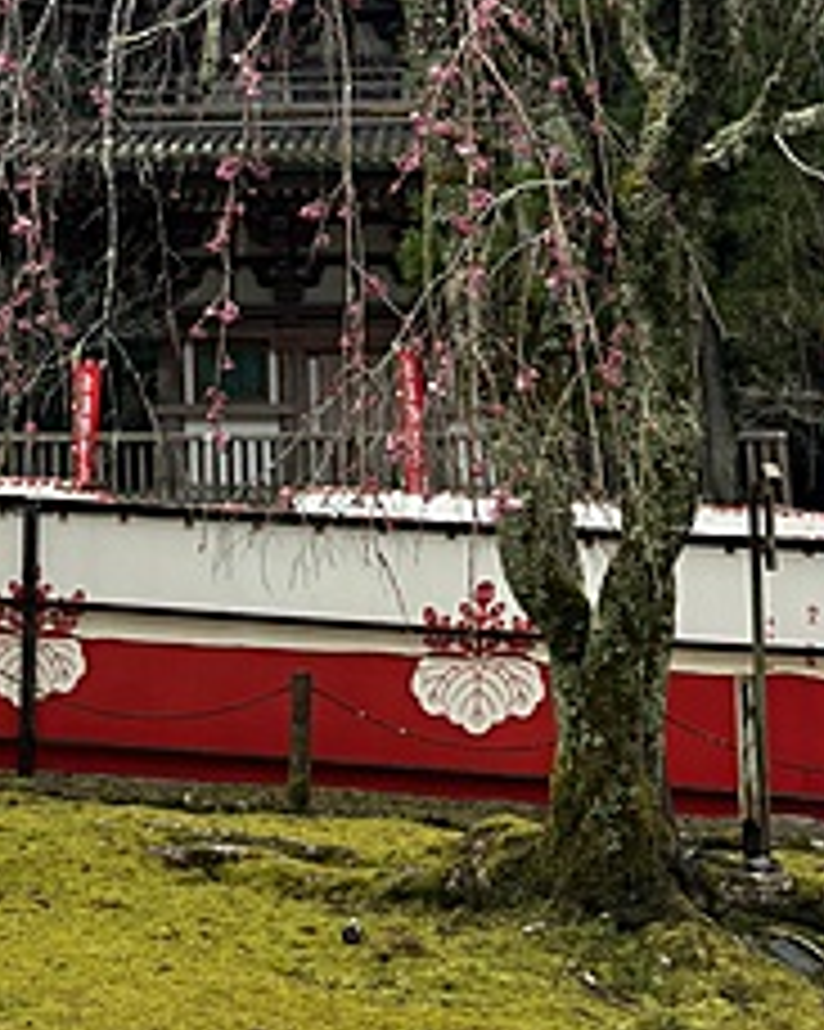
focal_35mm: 71
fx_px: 2166
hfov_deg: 21.1
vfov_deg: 24.1
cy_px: -243
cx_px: 99
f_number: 1.6
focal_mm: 5.96
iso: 50
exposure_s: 1/1522
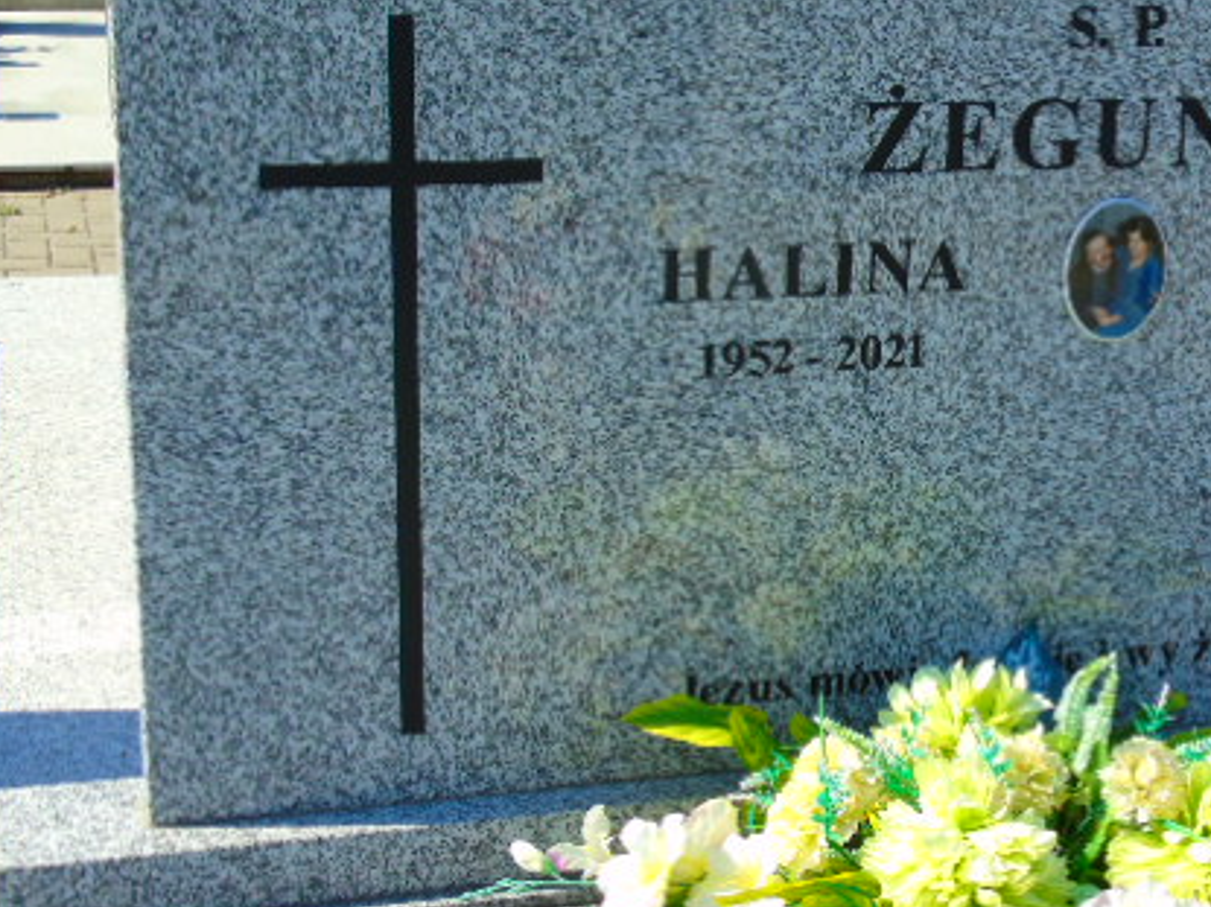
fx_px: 2483
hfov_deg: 27.0
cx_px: 913
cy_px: 478
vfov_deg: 20.7
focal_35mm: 71
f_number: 4.1
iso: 80
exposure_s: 1/500
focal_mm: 8.2
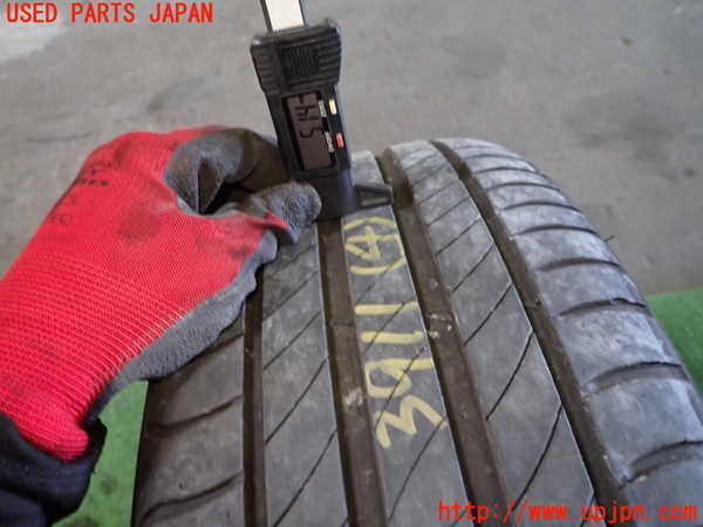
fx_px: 508
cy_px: 264
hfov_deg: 69.4
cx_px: 352
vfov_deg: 54.9
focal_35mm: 25
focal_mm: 4.5
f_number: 2
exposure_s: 1/30
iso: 200
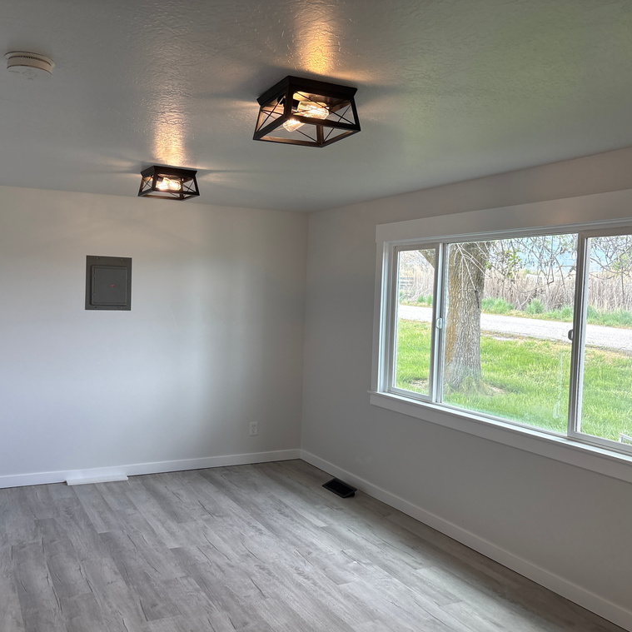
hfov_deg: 52.3
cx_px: 266
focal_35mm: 31
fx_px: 640
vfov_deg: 52.5
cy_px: 319
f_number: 1.6
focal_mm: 5.96
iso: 50
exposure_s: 1/228
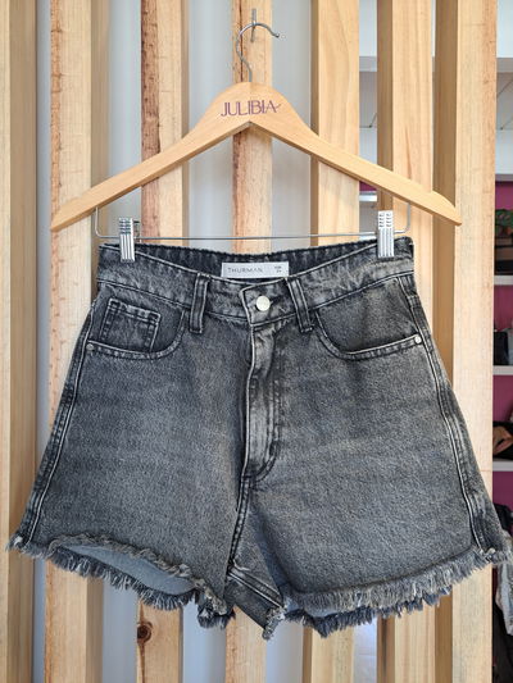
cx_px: 256
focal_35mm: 24
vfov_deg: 71.6
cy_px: 342
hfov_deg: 56.8
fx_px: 474
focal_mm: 5.23
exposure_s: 1/50
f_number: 1.8
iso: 64
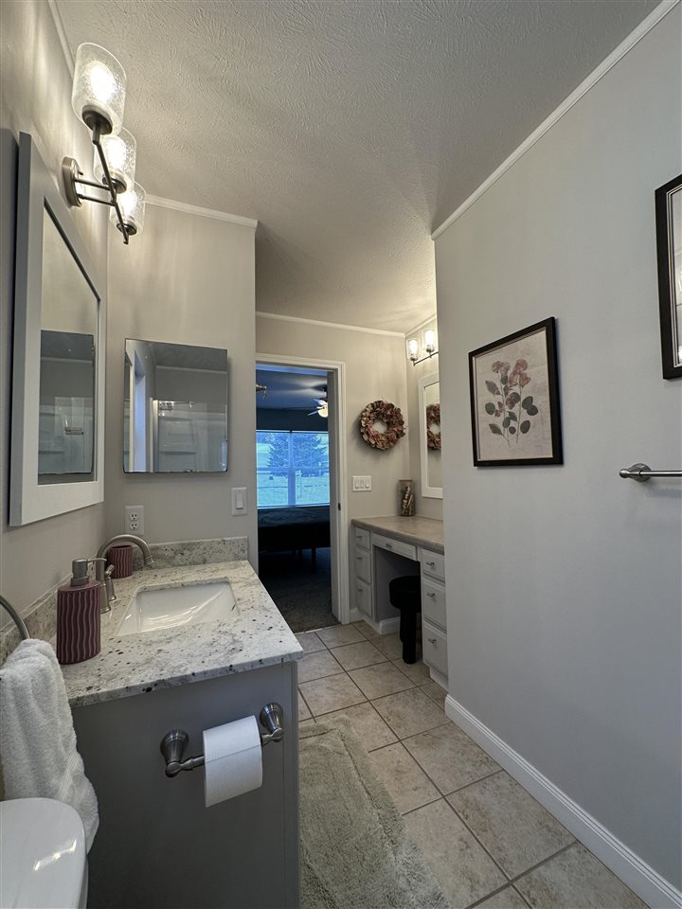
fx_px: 368
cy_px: 454
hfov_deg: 85.7
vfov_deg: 102.1
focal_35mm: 14
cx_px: 341
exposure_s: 1/120
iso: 100
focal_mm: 2.22
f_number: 2.2
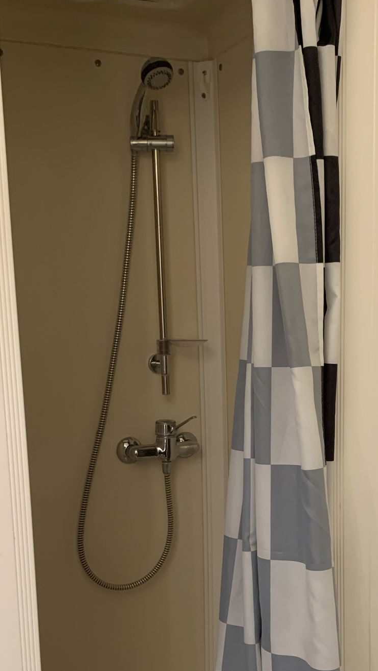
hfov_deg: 25.9
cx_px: 237
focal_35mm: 46
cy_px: 467
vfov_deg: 43.7
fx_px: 820
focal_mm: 4.25
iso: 250
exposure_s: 1/50
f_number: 1.8
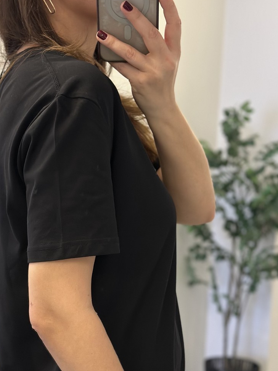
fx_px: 846
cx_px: 85
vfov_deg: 24.4
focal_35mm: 79
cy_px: 282
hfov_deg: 18.6
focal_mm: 6.86
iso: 320
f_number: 1.78
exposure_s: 1/33
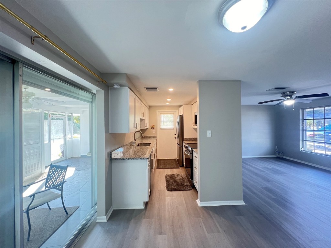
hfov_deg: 106.2
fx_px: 124
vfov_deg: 89.9
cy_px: 124
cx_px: 166
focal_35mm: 13
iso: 200
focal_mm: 1.57
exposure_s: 1/60
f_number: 1.8
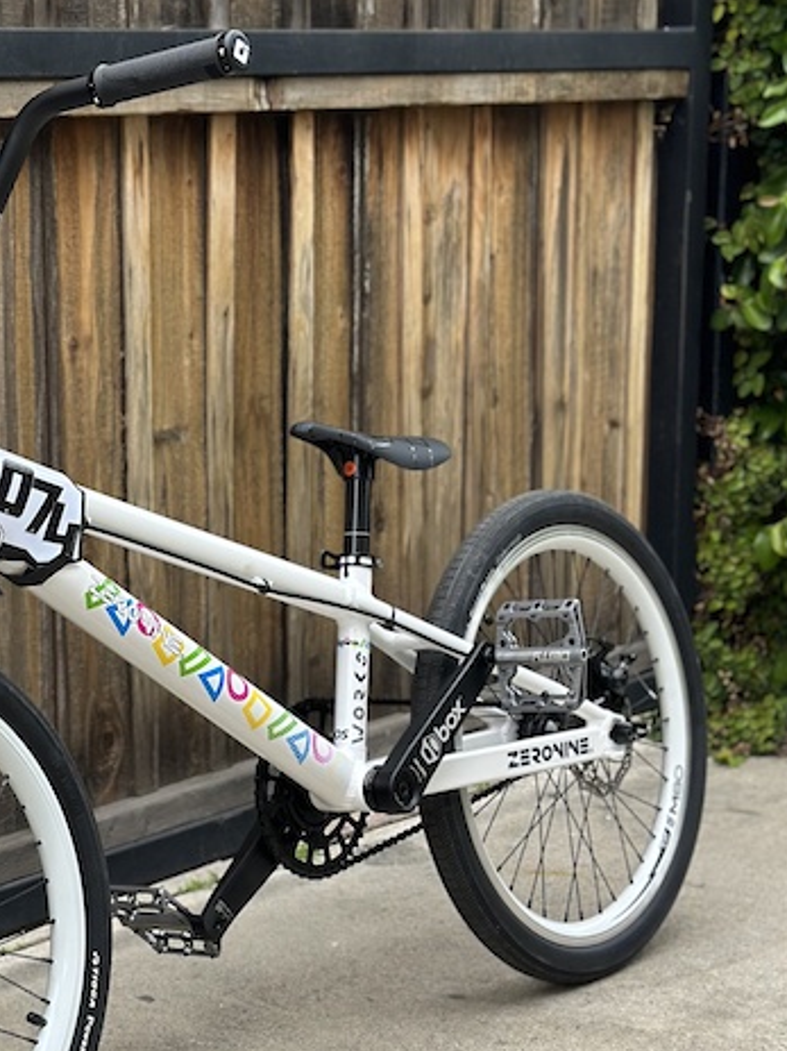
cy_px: 595
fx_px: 2517
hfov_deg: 17.6
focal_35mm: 83
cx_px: 125
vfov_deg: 23.5
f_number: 1.78
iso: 80
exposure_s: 1/1751
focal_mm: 6.86
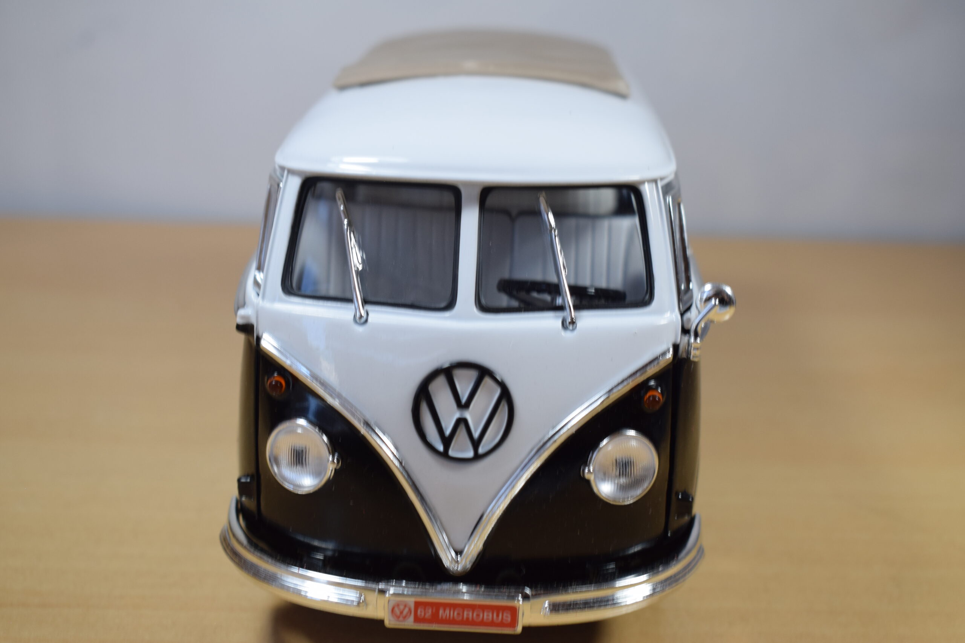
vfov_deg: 26.5
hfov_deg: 38.9
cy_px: 322
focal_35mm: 51
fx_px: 1367
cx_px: 482
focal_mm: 34
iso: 400
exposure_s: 1/125
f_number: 6.3
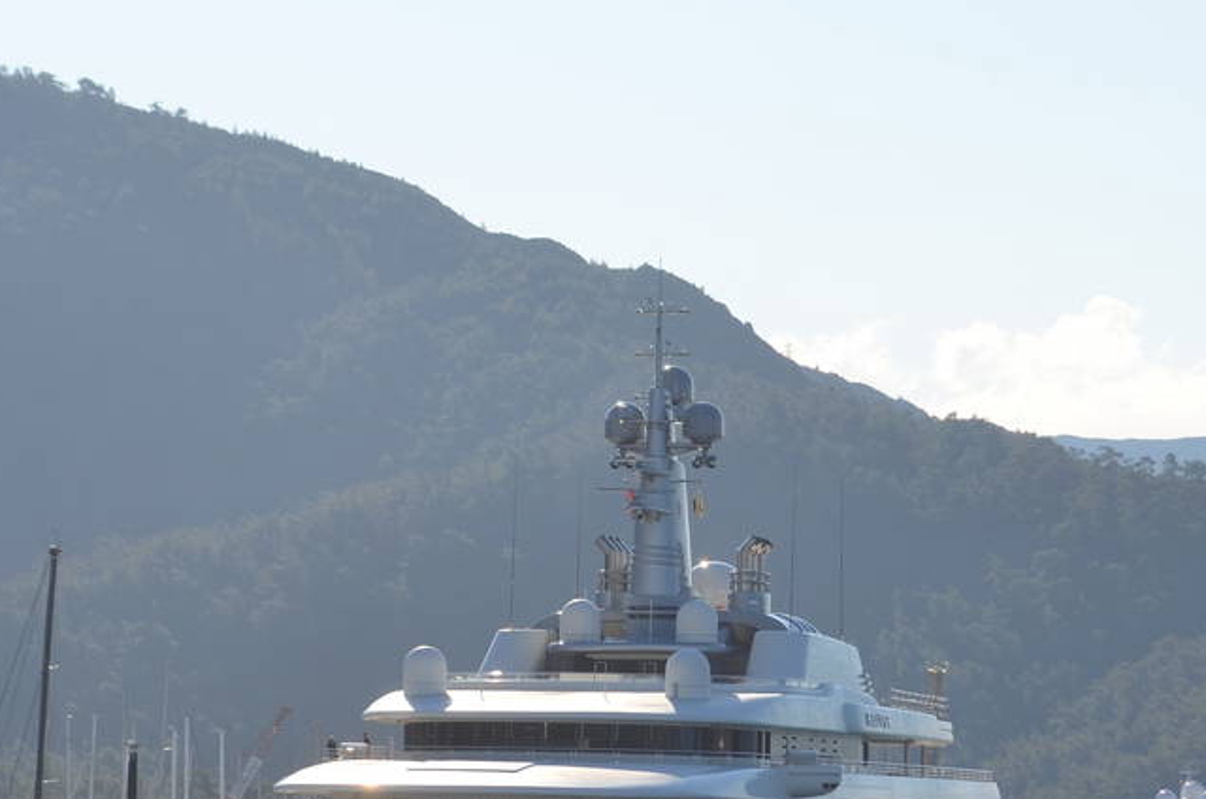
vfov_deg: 8.3
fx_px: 5516
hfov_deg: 12.5
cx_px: 575
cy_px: 659
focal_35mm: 165
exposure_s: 1/320
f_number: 9
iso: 100
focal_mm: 55
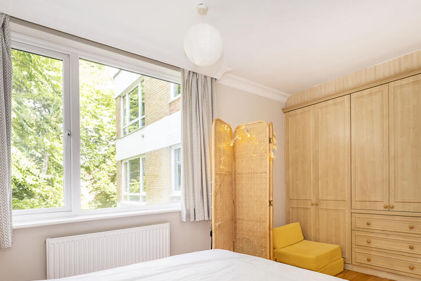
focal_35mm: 21
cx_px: 251
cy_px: 180
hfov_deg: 80.3
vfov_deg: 58.6
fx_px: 246
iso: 320
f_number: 6.4
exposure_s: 1/50
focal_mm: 10
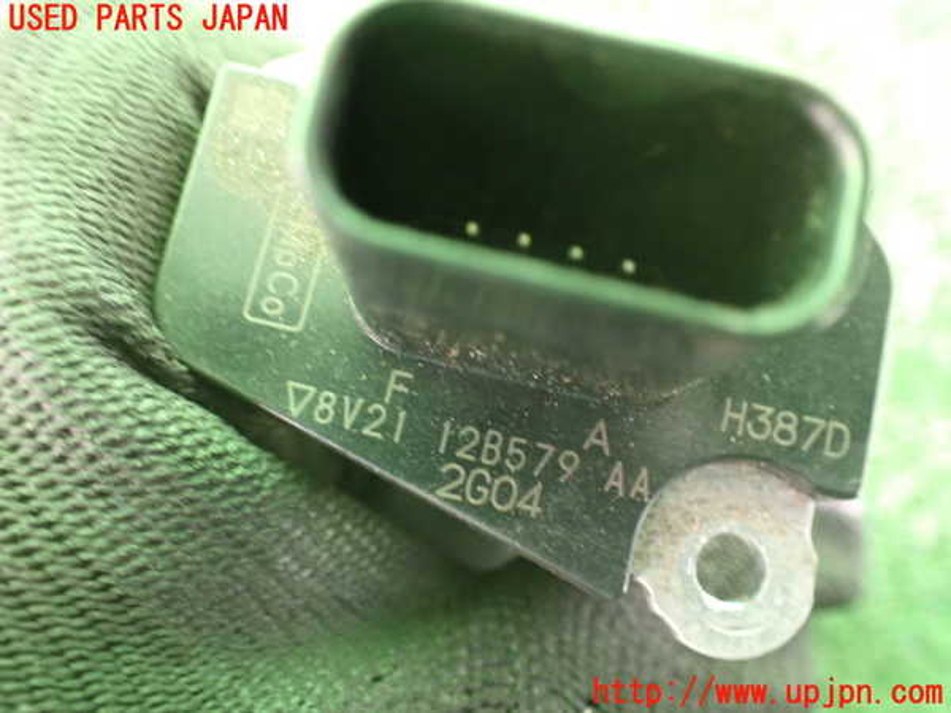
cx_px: 476
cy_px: 356
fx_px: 824
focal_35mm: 30
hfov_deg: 60.0
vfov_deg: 46.8
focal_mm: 5.4
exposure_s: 1/40
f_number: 2.3
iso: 800
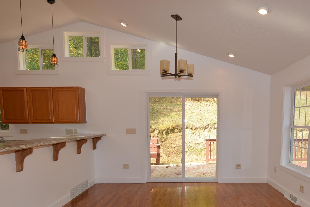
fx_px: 213
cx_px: 191
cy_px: 148
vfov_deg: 50.3
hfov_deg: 71.0
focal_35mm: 25
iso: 200
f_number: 5
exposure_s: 1/100
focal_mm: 11
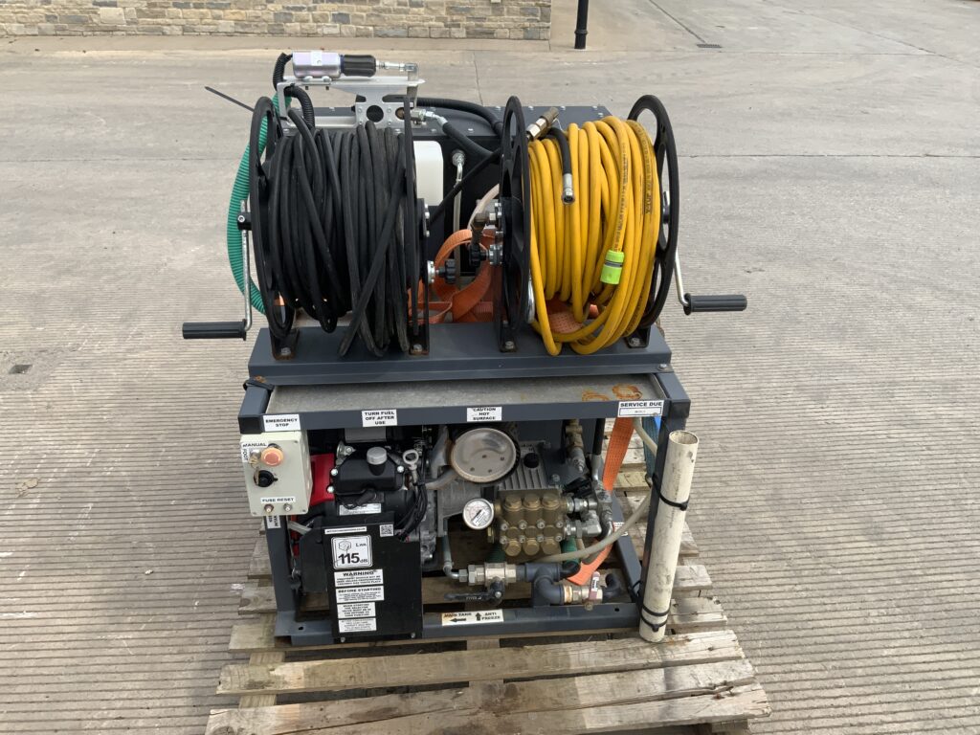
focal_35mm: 29
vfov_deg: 48.2
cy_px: 368
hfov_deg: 61.7
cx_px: 490
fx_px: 821
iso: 16
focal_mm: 3
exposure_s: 1/962
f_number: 1.8
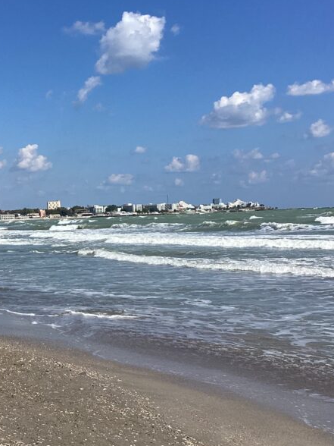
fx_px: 695
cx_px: 39
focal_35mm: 54
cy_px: 222
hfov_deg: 26.2
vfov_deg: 35.5
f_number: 2.4
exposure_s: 1/2809
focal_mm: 3.3
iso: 25
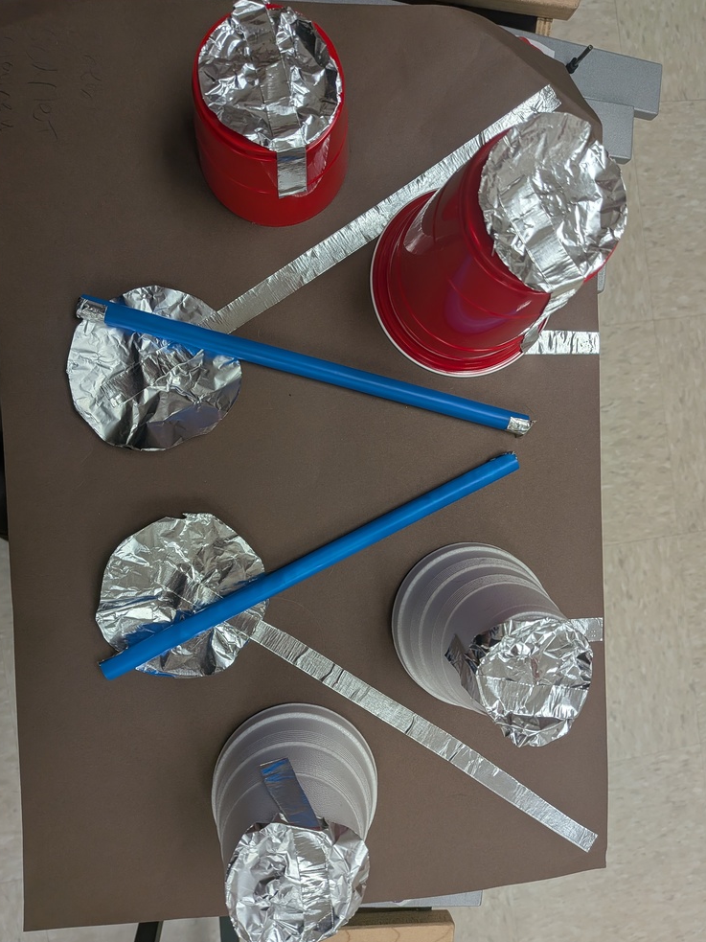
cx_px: 340
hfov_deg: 54.9
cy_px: 466
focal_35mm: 25
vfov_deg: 69.4
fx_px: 680
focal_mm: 4.53
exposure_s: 1/571
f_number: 1.7
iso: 28
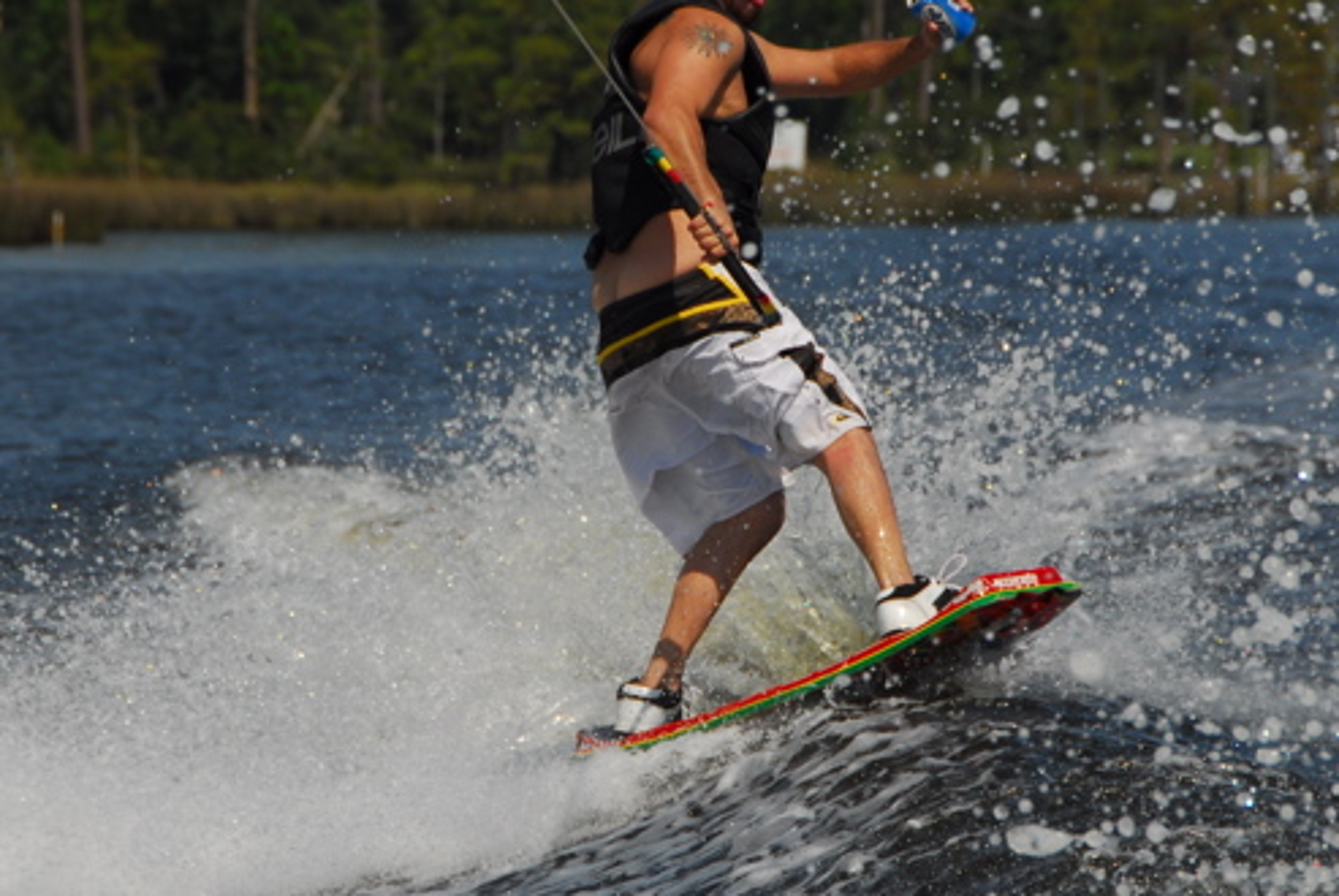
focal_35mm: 365
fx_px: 13592
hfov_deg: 5.6
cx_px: 695
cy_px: 414
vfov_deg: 3.8
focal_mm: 150
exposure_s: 1/1000
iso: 200
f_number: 10
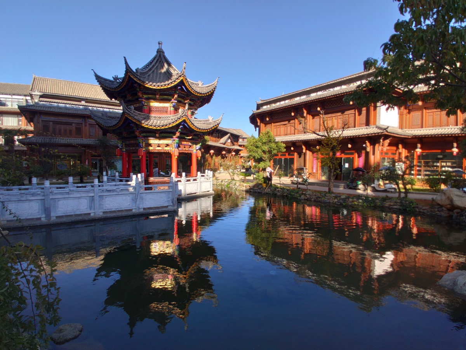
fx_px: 229
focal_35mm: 17
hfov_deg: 91.0
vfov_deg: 74.8
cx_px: 233
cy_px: 175
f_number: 2.2
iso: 100
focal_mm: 2.25
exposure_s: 1/266
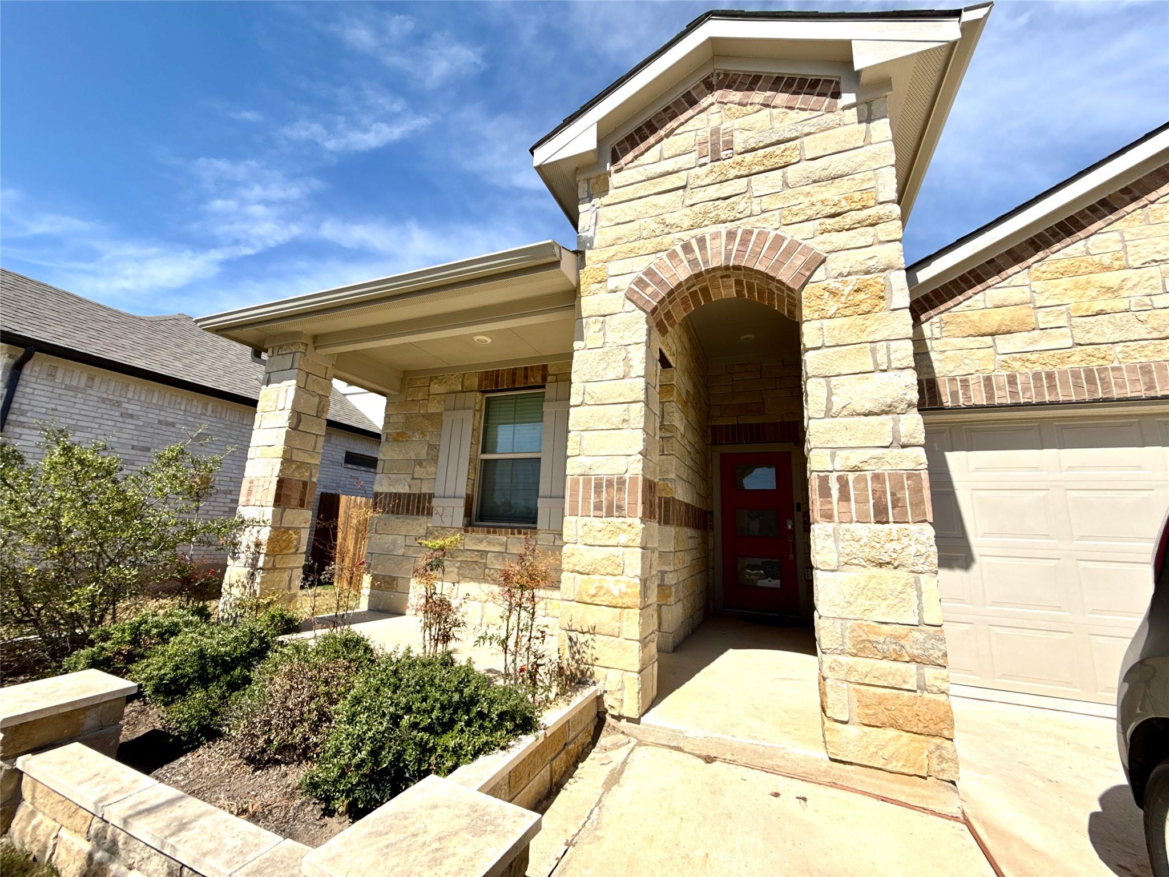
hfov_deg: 102.1
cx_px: 584
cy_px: 438
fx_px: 473
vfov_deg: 85.7
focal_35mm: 14
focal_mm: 2.22
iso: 50
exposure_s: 1/2320
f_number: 2.2
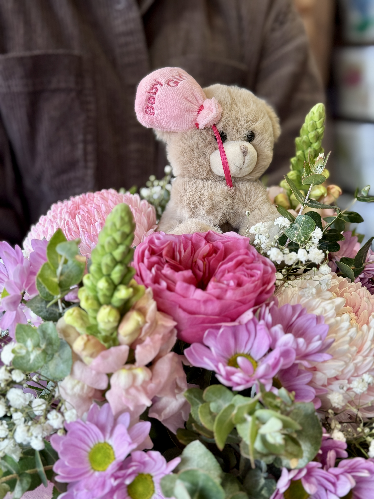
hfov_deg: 30.3
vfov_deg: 39.7
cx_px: 187
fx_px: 691
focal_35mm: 48
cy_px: 250
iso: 80
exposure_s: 1/100
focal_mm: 6.76
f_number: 1.78
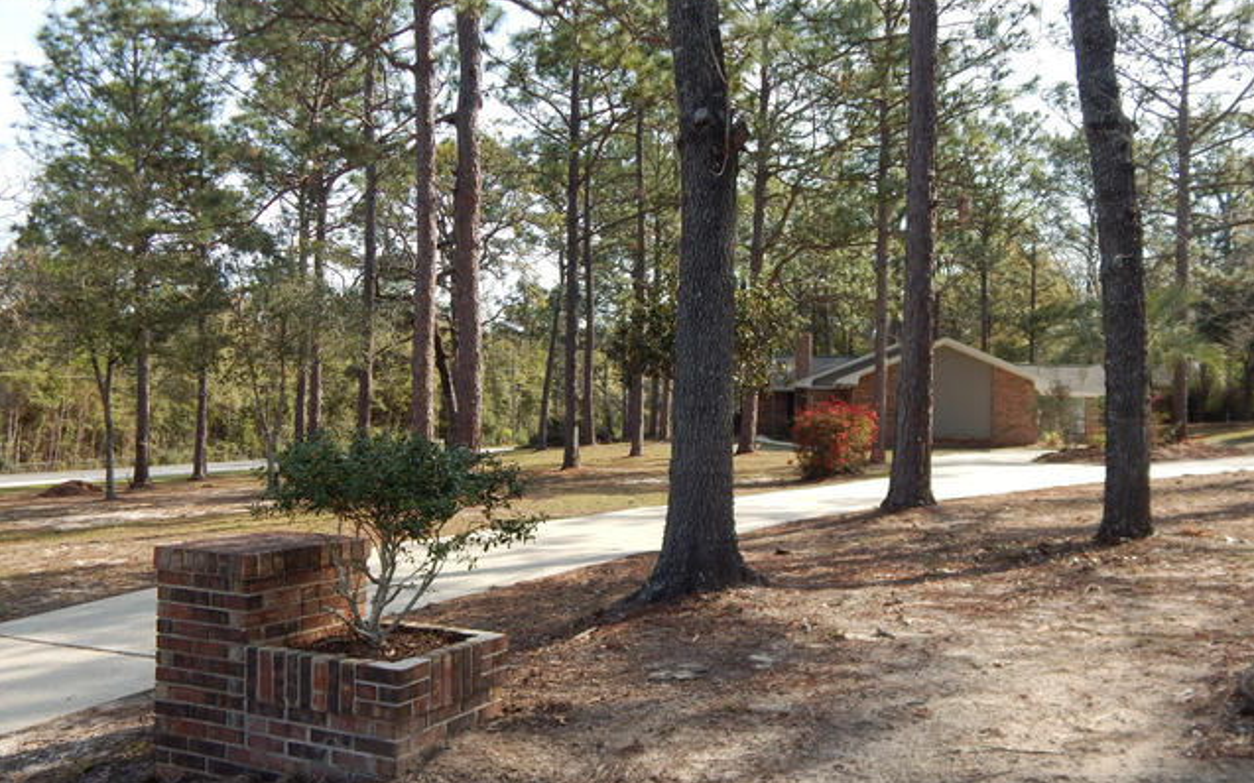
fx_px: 1128
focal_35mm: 33
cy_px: 411
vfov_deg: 38.3
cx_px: 628
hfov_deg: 58.1
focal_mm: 5.6
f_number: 3.2
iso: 125
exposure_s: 1/500
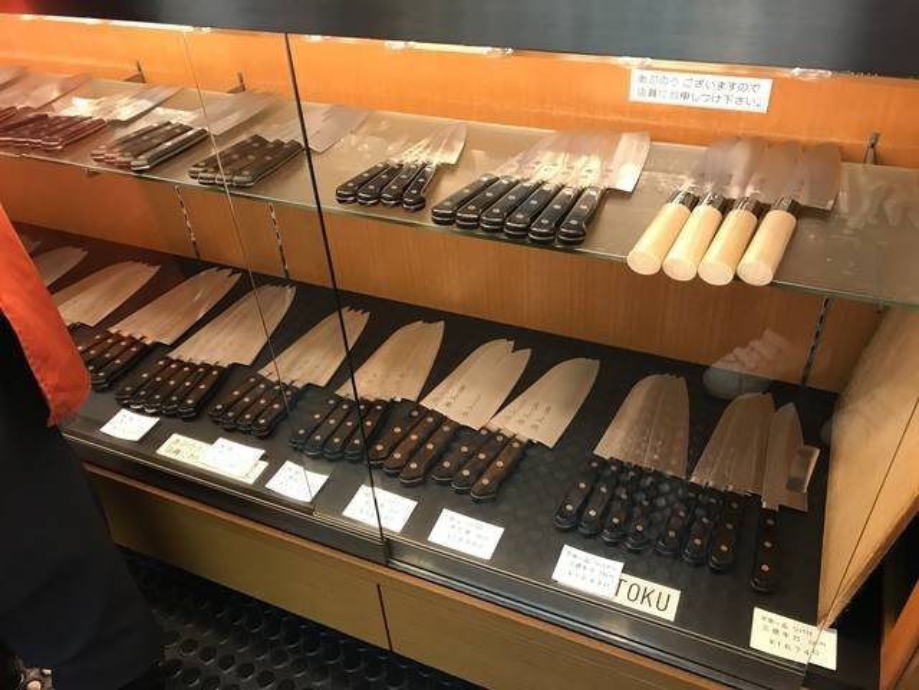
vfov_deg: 49.7
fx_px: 743
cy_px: 345
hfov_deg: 63.4
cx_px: 460
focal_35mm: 28
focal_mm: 3.99
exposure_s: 1/30
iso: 40
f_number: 1.8
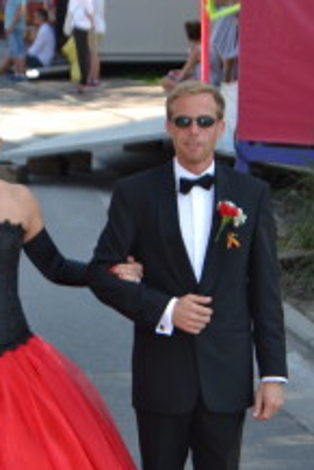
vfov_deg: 11.3
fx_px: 2379
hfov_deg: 7.5
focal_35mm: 182
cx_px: 43
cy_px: 323
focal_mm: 55
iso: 140
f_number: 5.6
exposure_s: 1/125
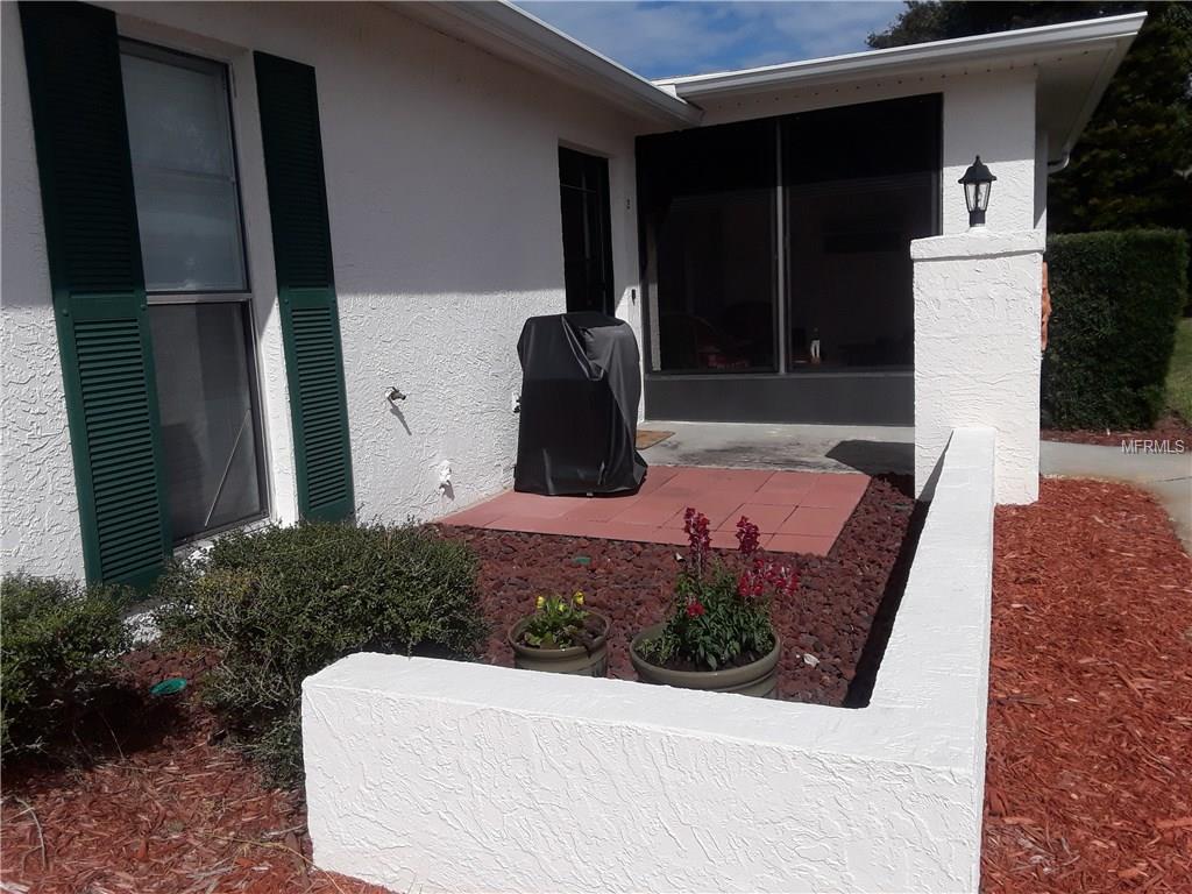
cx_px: 596
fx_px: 964
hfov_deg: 63.4
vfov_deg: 49.7
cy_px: 447
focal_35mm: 28
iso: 40
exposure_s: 1/4098
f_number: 1.9
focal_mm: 2.9
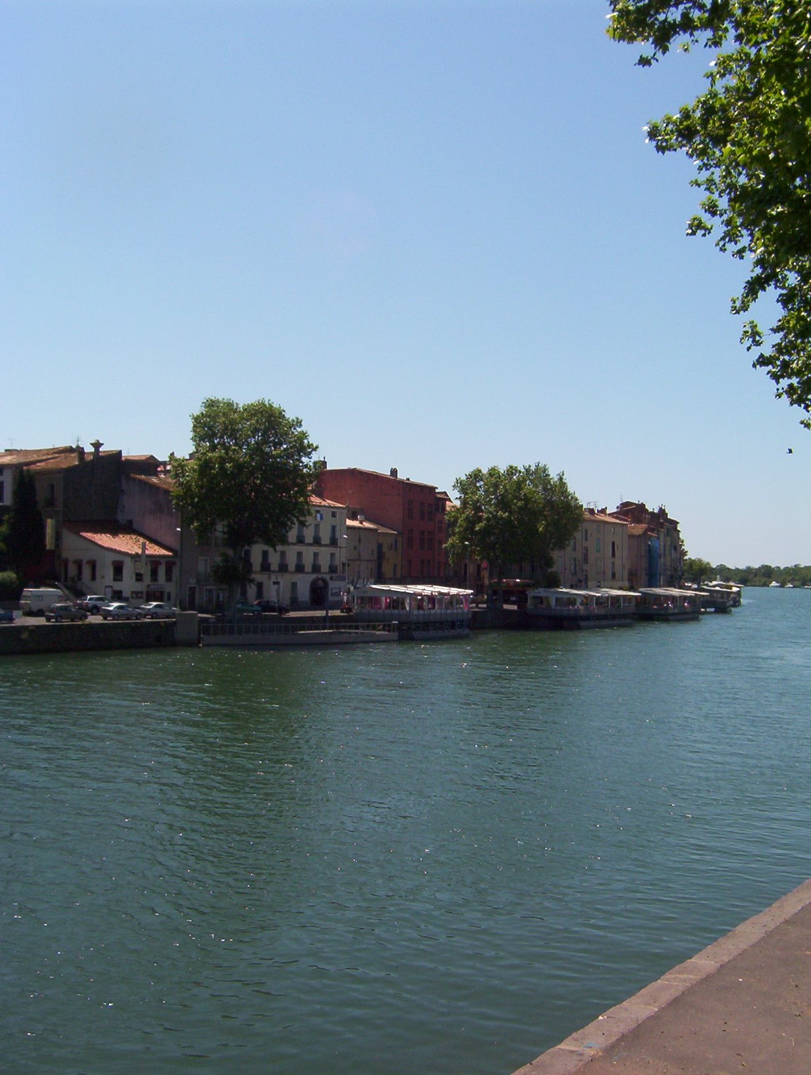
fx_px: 1120
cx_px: 406
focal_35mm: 36
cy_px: 538
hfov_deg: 39.8
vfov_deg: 51.2
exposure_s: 1/908
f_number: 5.24
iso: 100
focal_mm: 5.54
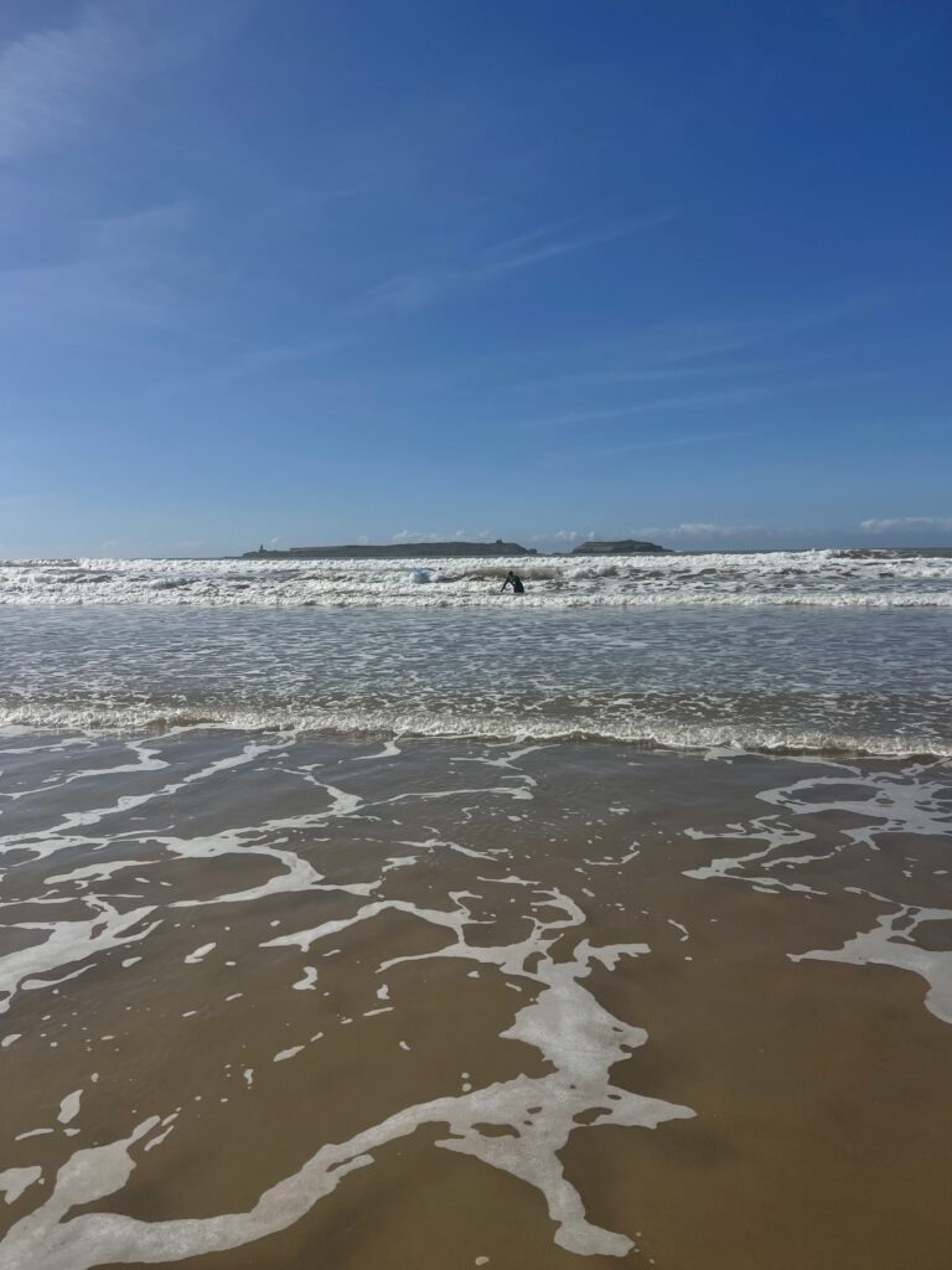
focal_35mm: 25
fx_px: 917
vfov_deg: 69.4
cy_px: 635
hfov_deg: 54.9
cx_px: 476
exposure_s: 1/15152
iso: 32
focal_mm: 5.1
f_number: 1.6
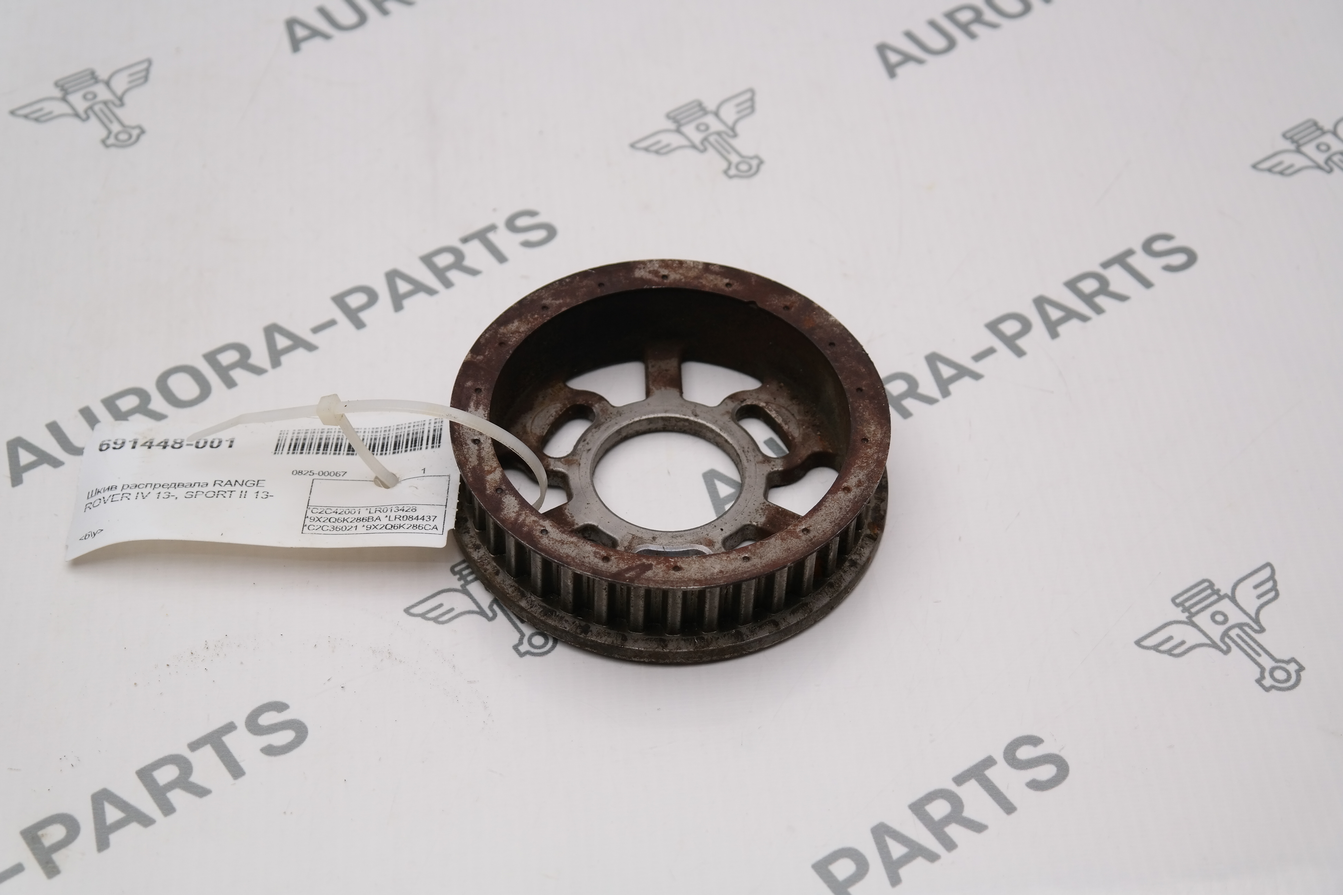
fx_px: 2387
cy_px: 448
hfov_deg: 31.4
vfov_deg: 21.2
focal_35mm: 64
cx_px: 672
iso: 200
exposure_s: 1/125
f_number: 5
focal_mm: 42
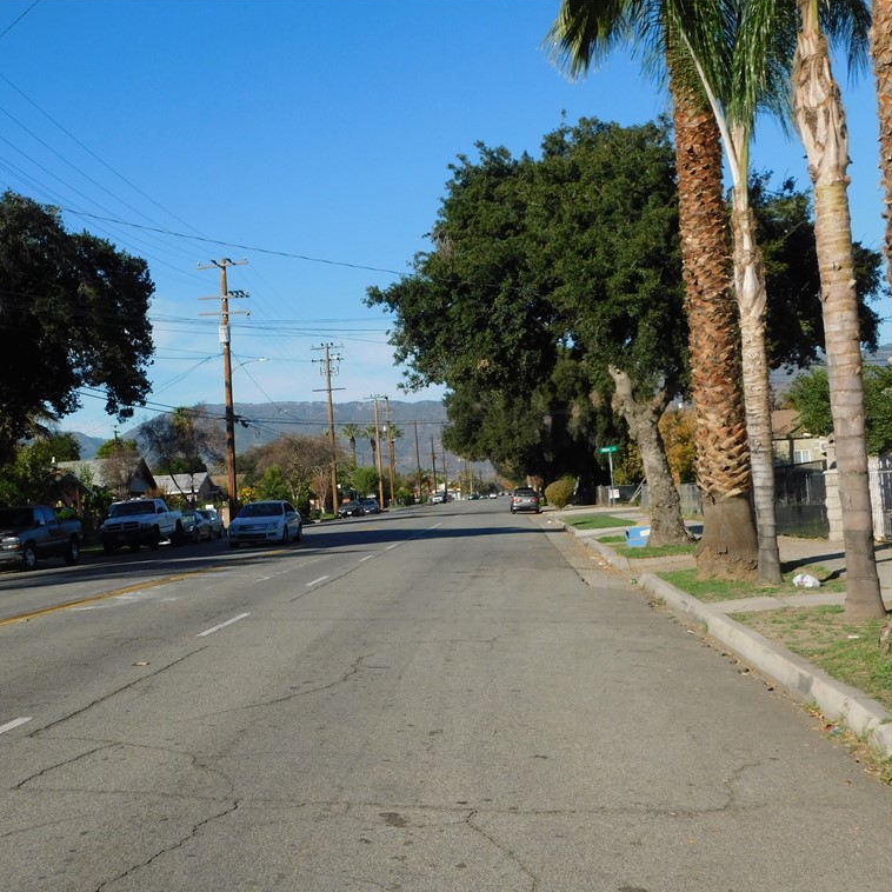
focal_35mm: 43
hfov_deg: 38.7
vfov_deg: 39.2
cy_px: 448
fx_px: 1254
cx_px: 292
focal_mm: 6.3
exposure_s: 1/1250
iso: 125
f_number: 3.5
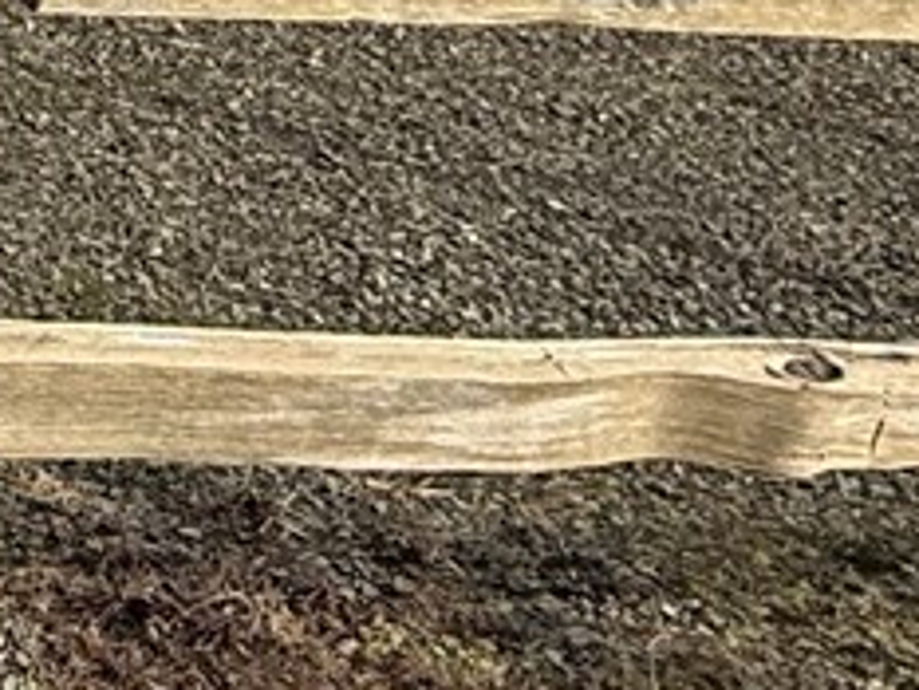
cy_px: -477
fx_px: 2550
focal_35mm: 96
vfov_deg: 14.0
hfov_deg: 17.7
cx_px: -560
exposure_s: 1/1464
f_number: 2.2
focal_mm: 2.22
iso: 50
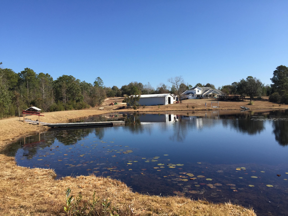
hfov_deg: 61.7
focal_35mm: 29
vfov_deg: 48.2
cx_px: 144
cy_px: 108
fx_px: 241
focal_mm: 4.15
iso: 32
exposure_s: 1/1522
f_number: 2.2
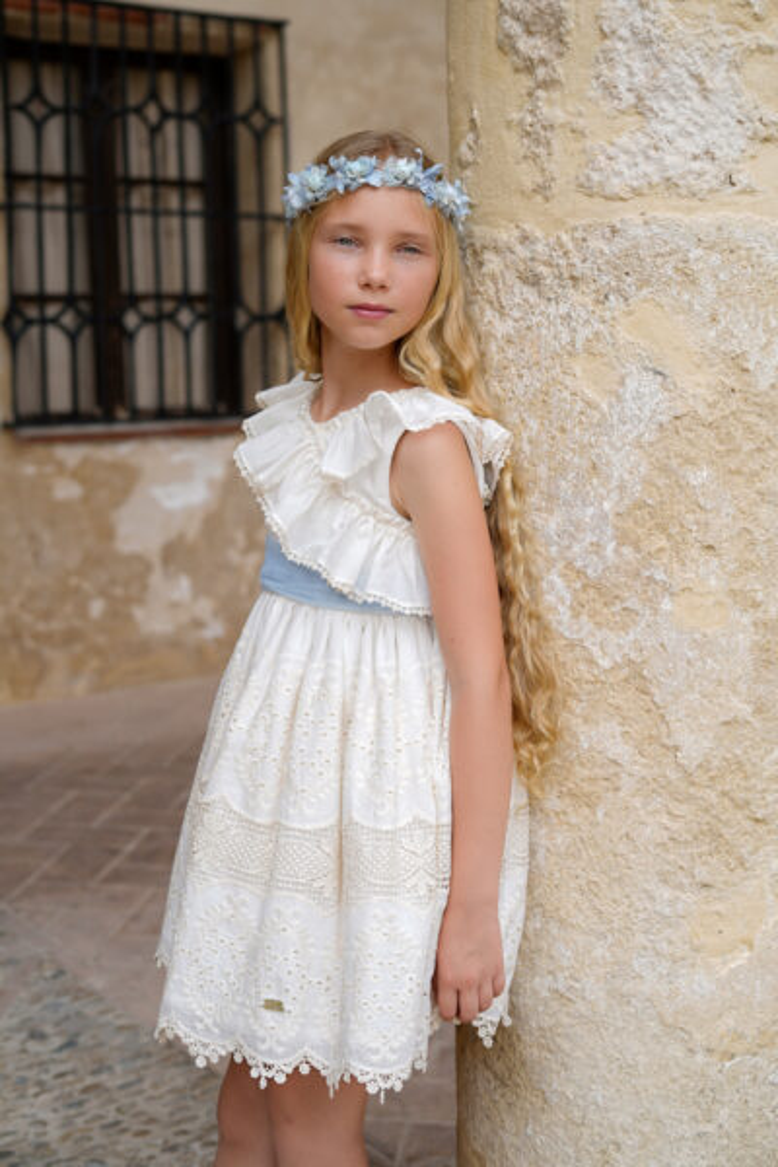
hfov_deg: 27.0
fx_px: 1621
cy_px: 584
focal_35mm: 50
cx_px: 389
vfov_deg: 39.6
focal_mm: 50
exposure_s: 1/250
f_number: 3.5
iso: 80
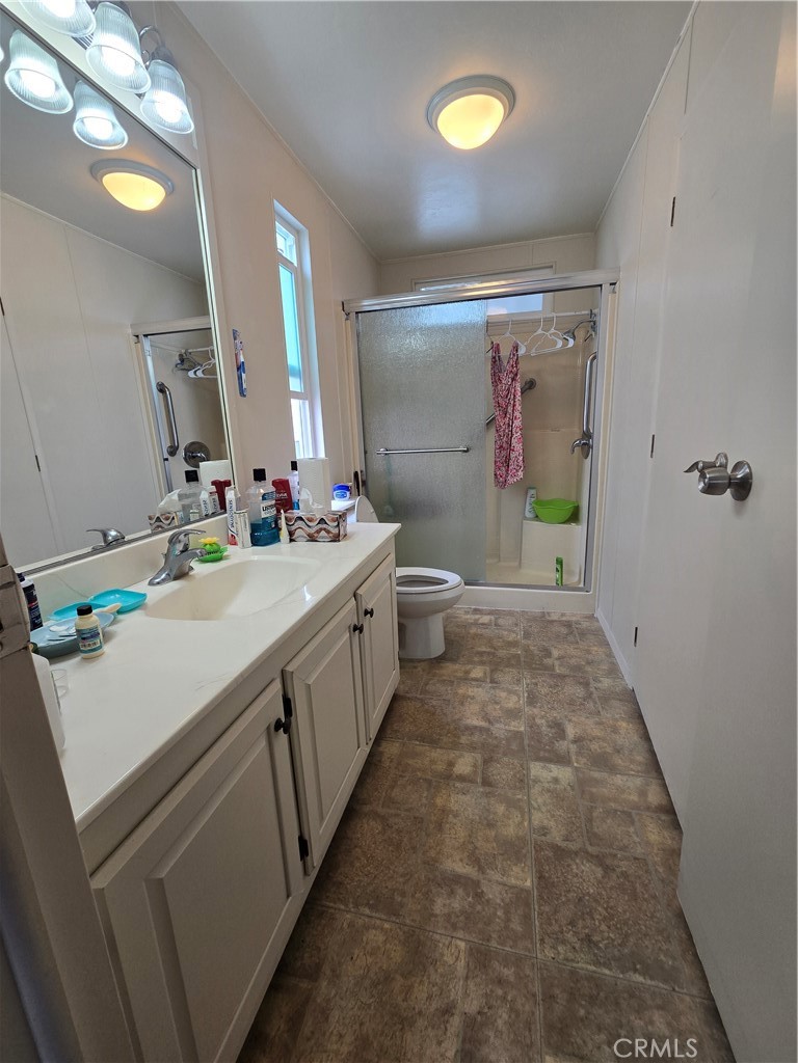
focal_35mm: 13
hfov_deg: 89.9
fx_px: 400
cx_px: 399
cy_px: 532
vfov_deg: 106.2
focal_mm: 2.2
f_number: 2.2
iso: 64
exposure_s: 1/60
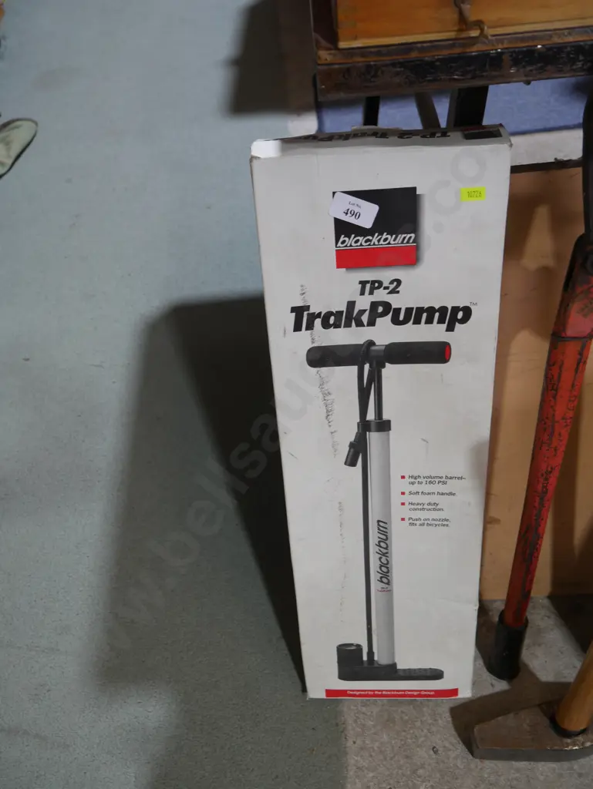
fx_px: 730
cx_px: 296
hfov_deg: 44.2
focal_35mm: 32
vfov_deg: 56.8
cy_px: 394
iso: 320
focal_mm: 16
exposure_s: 1/60
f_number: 3.6
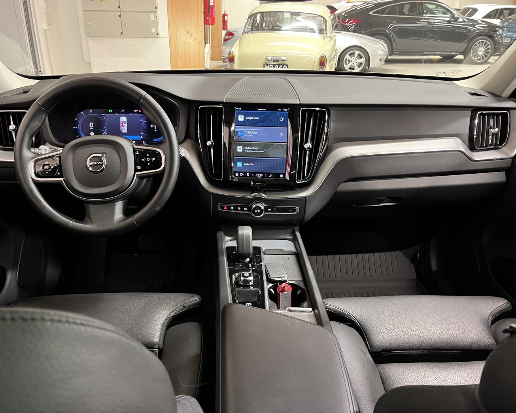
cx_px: 248
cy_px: 205
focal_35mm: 28
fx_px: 428
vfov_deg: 51.5
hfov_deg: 62.2
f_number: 1.6
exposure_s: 1/33
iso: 500
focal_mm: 5.1
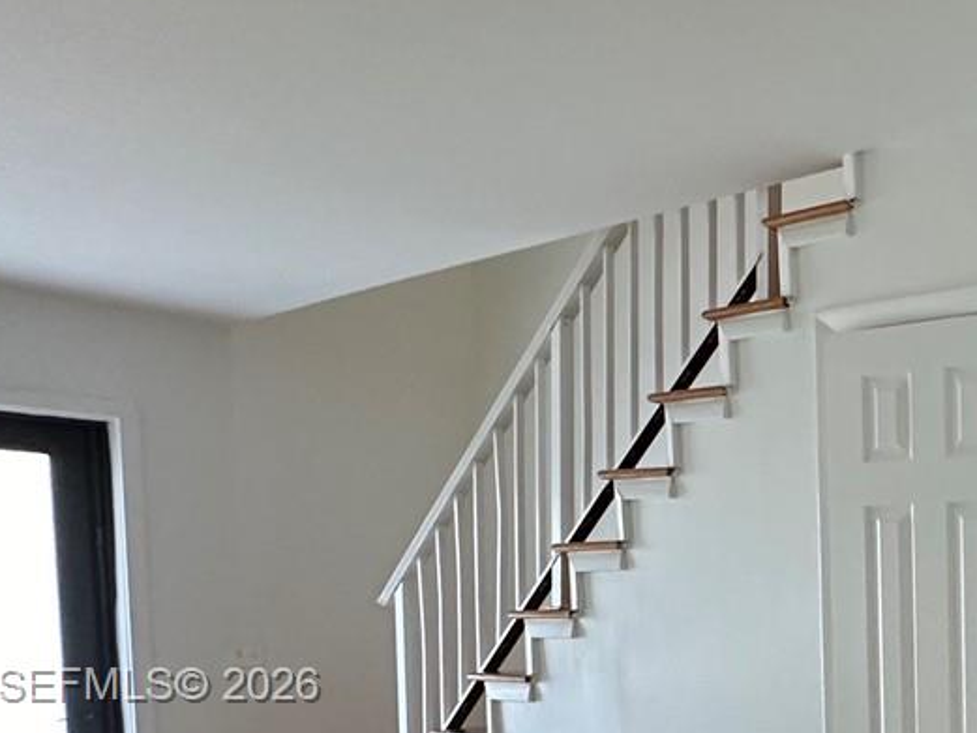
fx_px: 1214
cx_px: 1236
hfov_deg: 33.5
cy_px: 688
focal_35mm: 43
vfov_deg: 31.7
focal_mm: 2.22
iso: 320
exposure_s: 1/60
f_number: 2.2
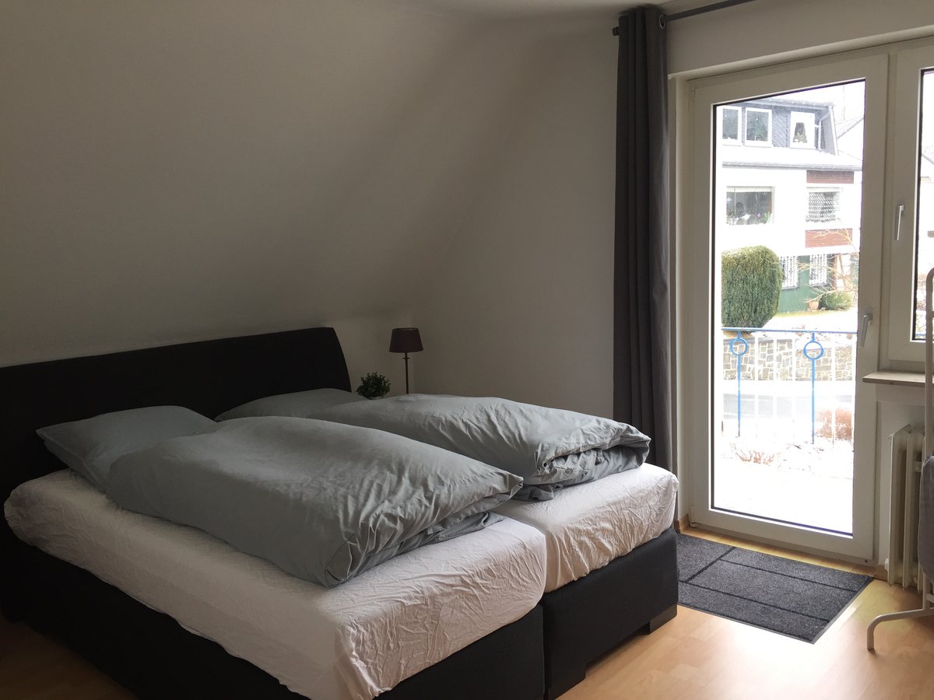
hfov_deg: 61.7
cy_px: 350
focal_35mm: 29
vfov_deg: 48.2
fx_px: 782
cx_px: 467
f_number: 2.2
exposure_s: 1/50
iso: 40
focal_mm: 4.15
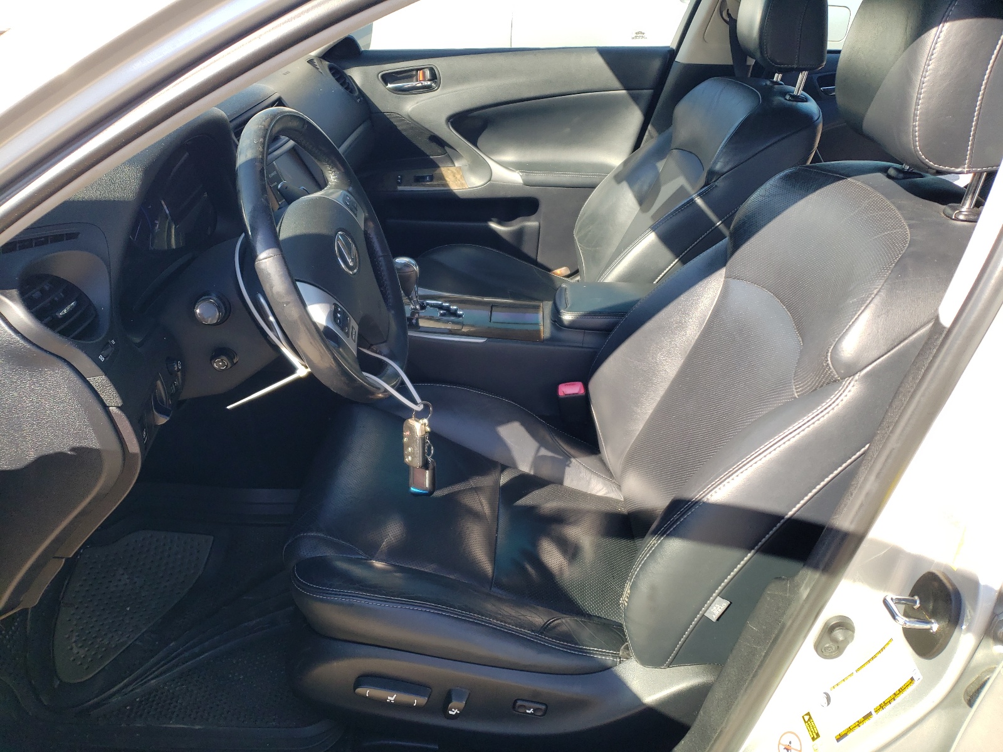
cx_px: 502
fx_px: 753
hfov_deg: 67.3
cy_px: 376
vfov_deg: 53.1
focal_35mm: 26
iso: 50
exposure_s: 1/476
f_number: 1.5
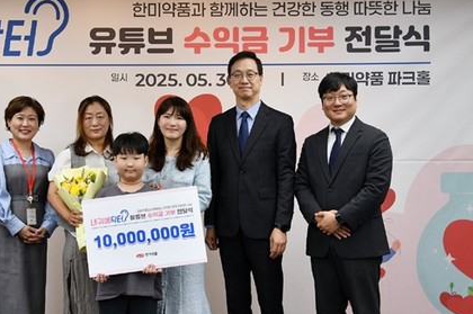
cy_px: 201
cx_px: 153
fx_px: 787
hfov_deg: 33.1
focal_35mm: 60
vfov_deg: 22.5
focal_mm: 42
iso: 180
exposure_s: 1/50
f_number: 4.2
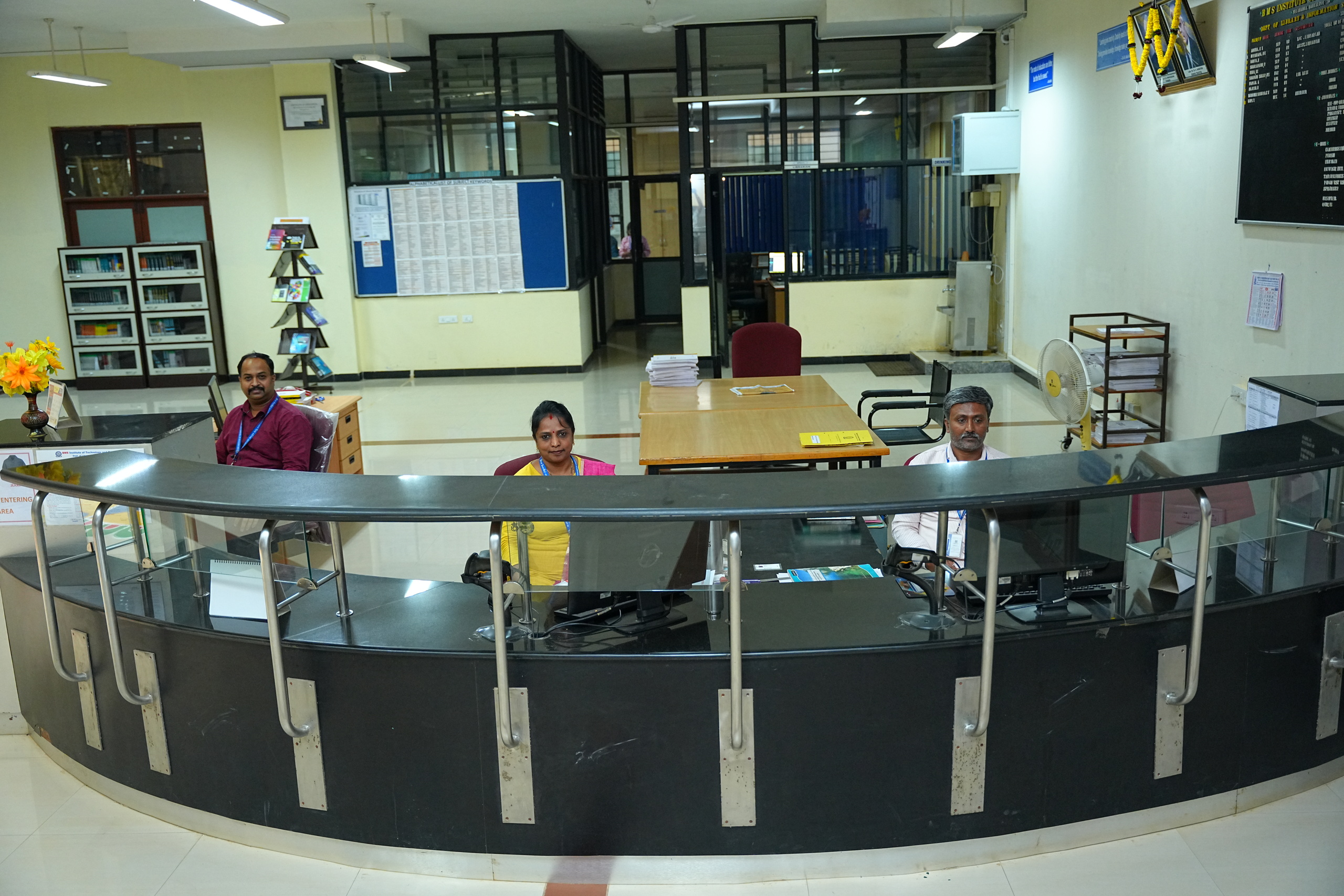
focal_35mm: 33
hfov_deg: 56.6
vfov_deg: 39.5
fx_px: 1247
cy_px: 448
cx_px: 672
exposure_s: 1/160
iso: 2500
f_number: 2.8
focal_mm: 33.4
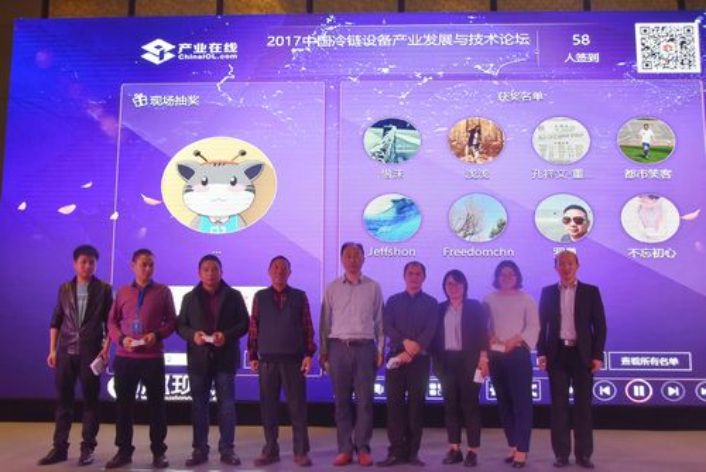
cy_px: 236
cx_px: 353
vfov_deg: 40.0
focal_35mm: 33
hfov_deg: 57.2
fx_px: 648
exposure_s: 1/125
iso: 800
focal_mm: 22
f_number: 5.6
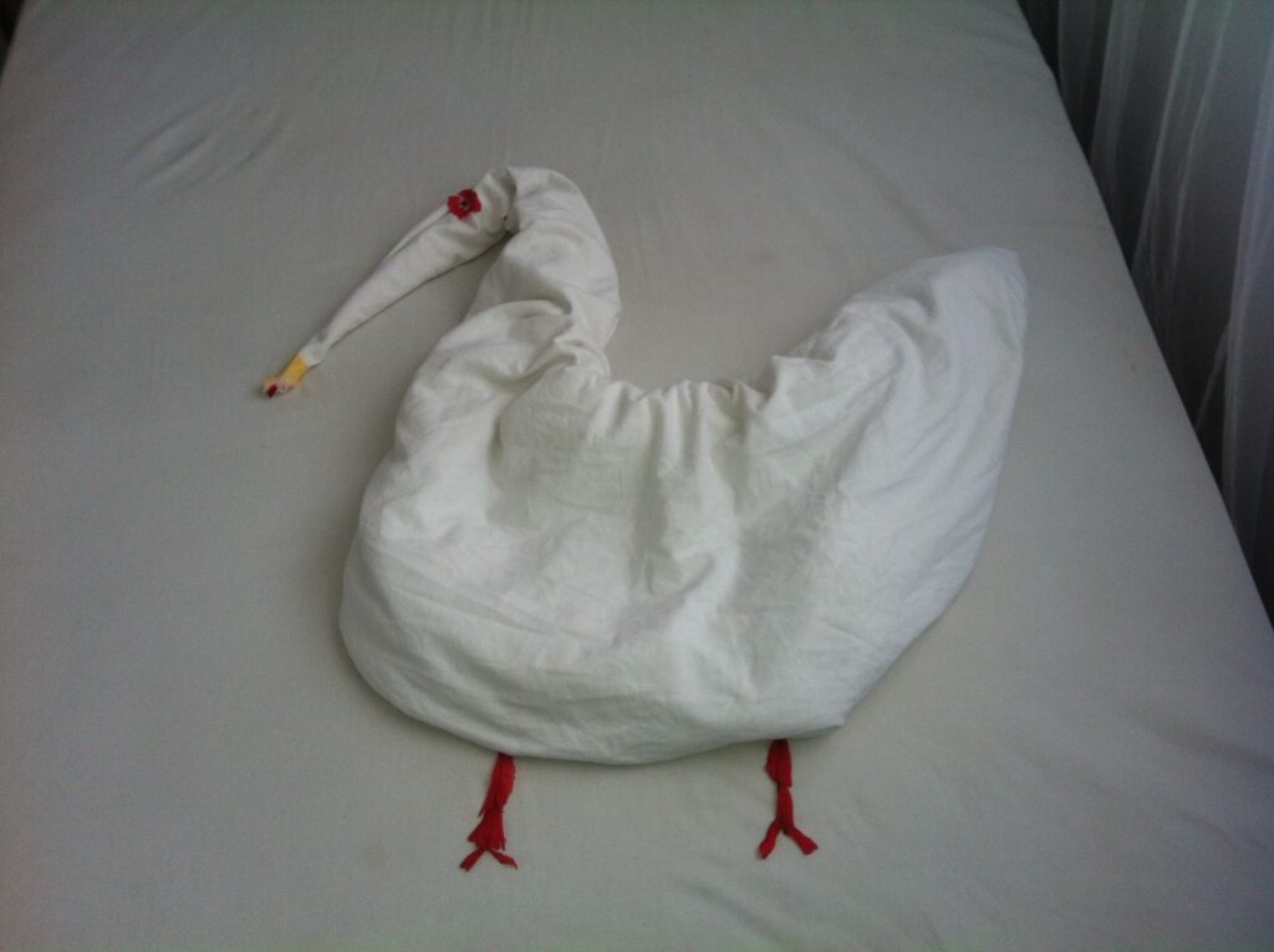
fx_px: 1286
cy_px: 476
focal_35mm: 35
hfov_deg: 52.7
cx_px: 637
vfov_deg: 40.6
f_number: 2.8
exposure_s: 1/64
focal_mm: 3.85
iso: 80
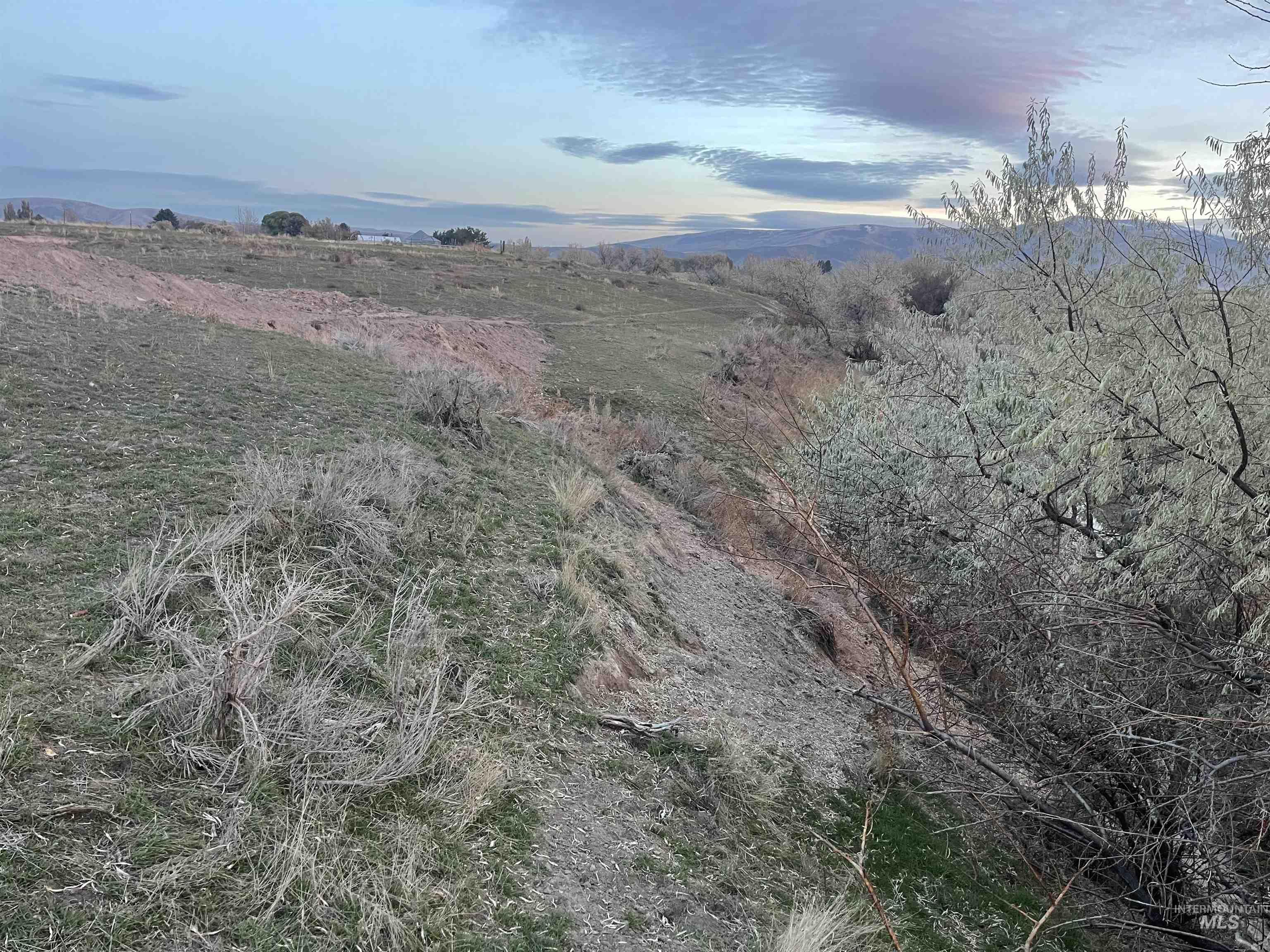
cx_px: 635
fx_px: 954
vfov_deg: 53.1
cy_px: 476
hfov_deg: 67.3
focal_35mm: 26
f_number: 1.6
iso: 200
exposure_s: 1/60
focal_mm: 5.1
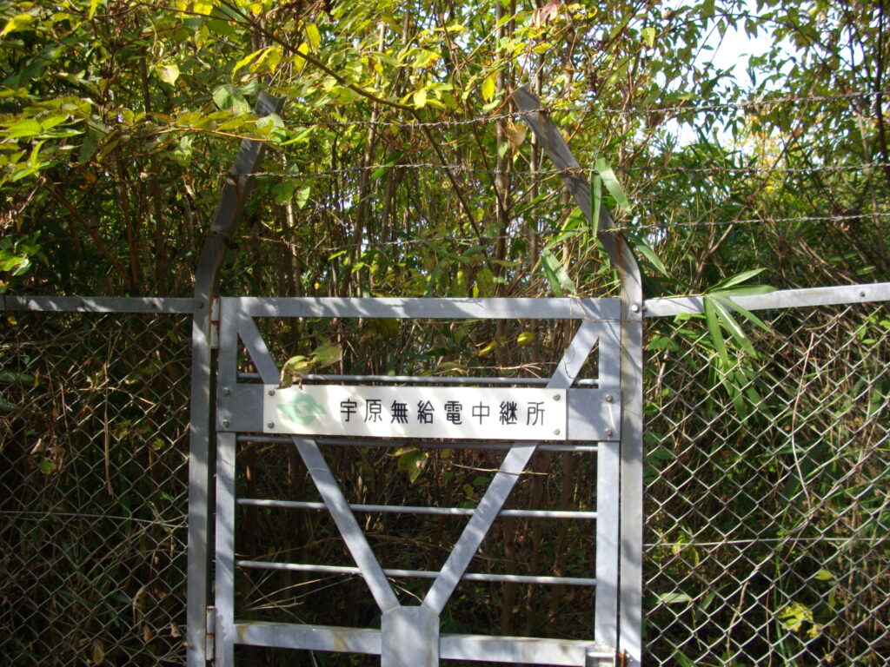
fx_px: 951
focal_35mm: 37
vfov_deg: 38.7
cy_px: 334
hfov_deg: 50.1
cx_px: 445
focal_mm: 6.2
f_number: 2.8
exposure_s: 1/320
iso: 100
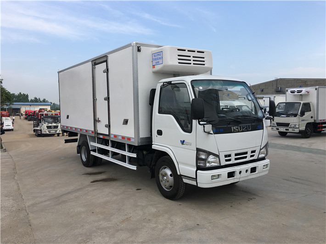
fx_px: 273
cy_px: 122
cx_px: 163
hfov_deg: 61.7
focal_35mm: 29
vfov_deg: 48.2
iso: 25
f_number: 2.2
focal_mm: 4.15
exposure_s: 1/1241
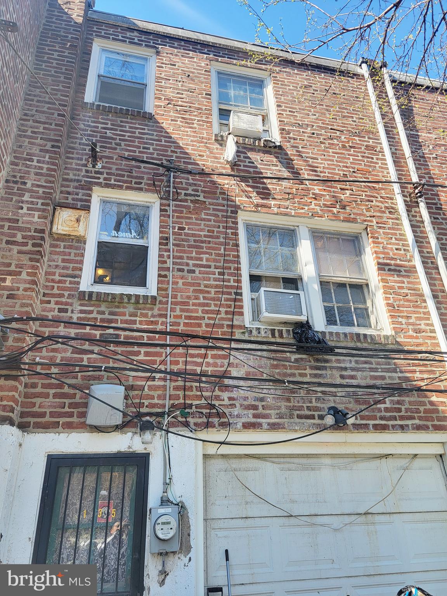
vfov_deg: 71.6
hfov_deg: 56.8
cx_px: 224
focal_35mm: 24
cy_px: 298
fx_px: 413
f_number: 1.8
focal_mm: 6.7
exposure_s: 1/175
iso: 16
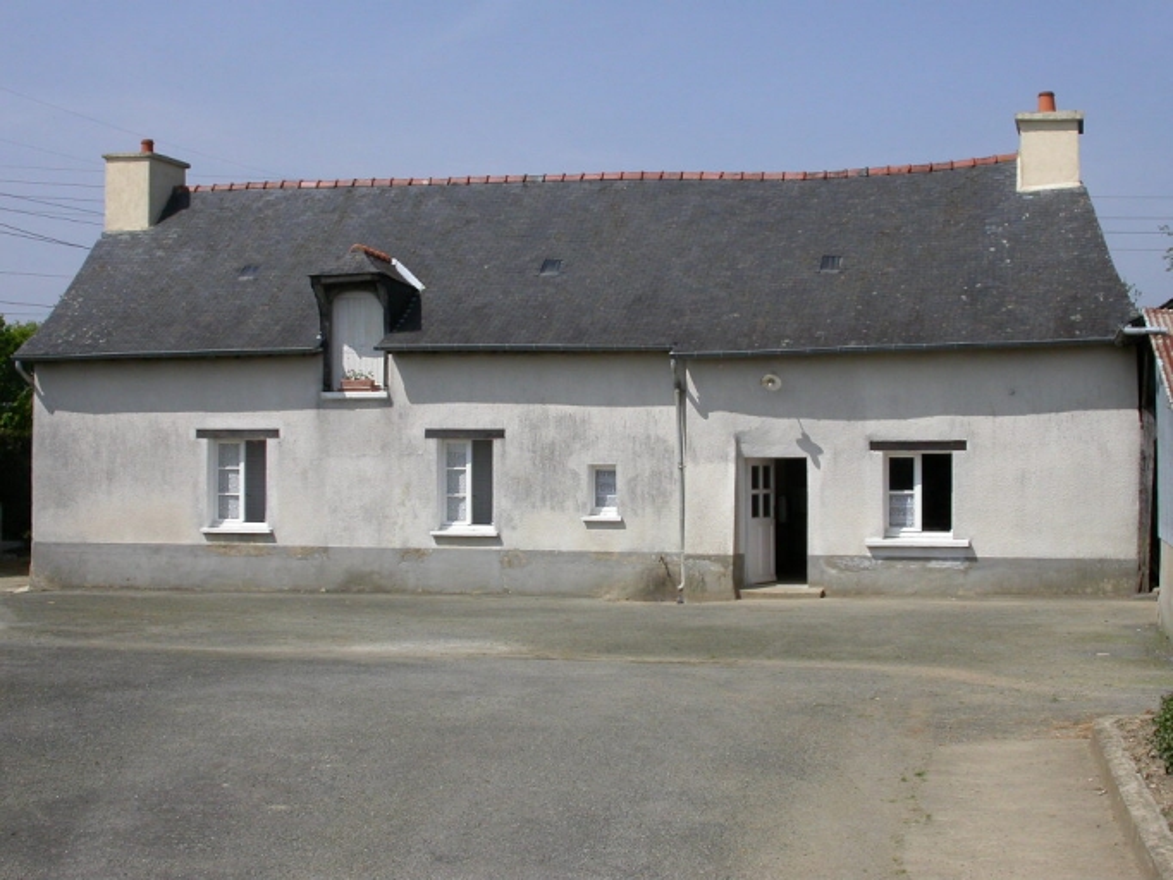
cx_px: 586
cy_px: 440
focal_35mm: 56
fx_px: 1898
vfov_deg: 26.1
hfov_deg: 34.3
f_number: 6.8
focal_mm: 11.6
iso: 100
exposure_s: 1/619
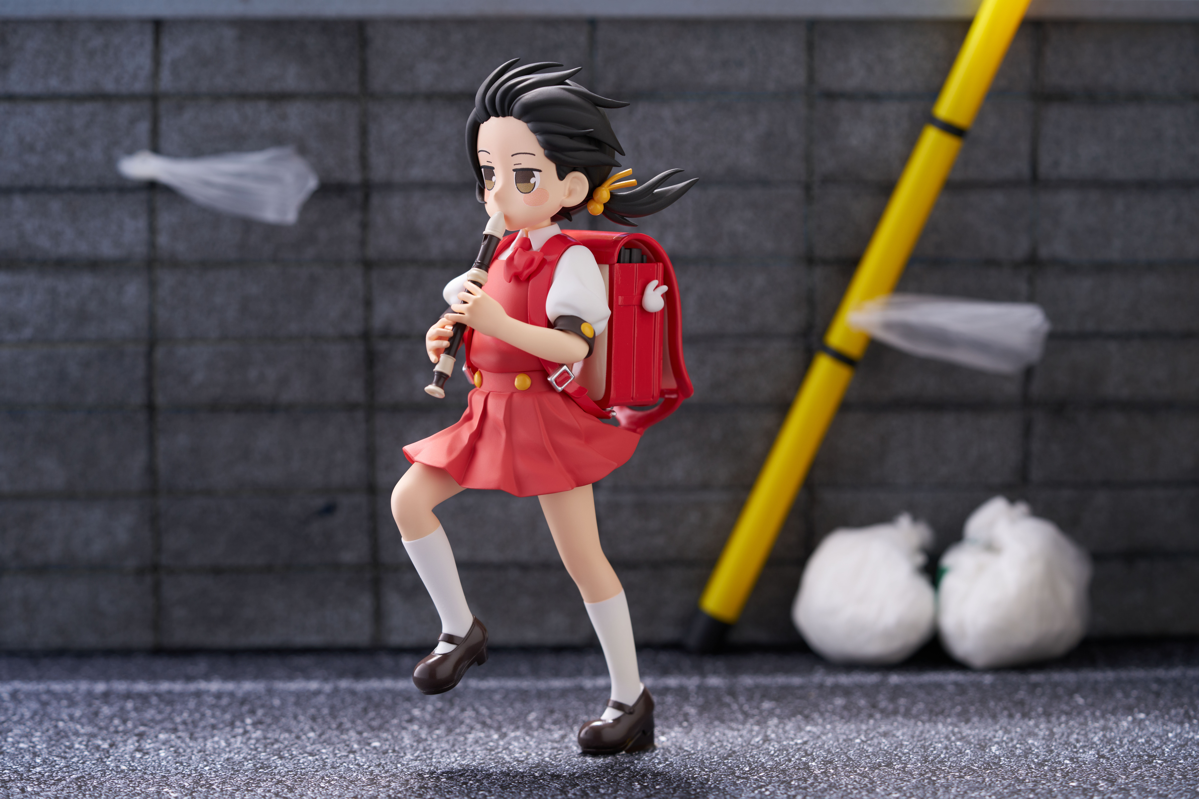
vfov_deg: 15.2
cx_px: 600
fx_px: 2997
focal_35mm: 90
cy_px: 400
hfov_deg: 22.6
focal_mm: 90
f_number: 5.6
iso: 125
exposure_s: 1/100
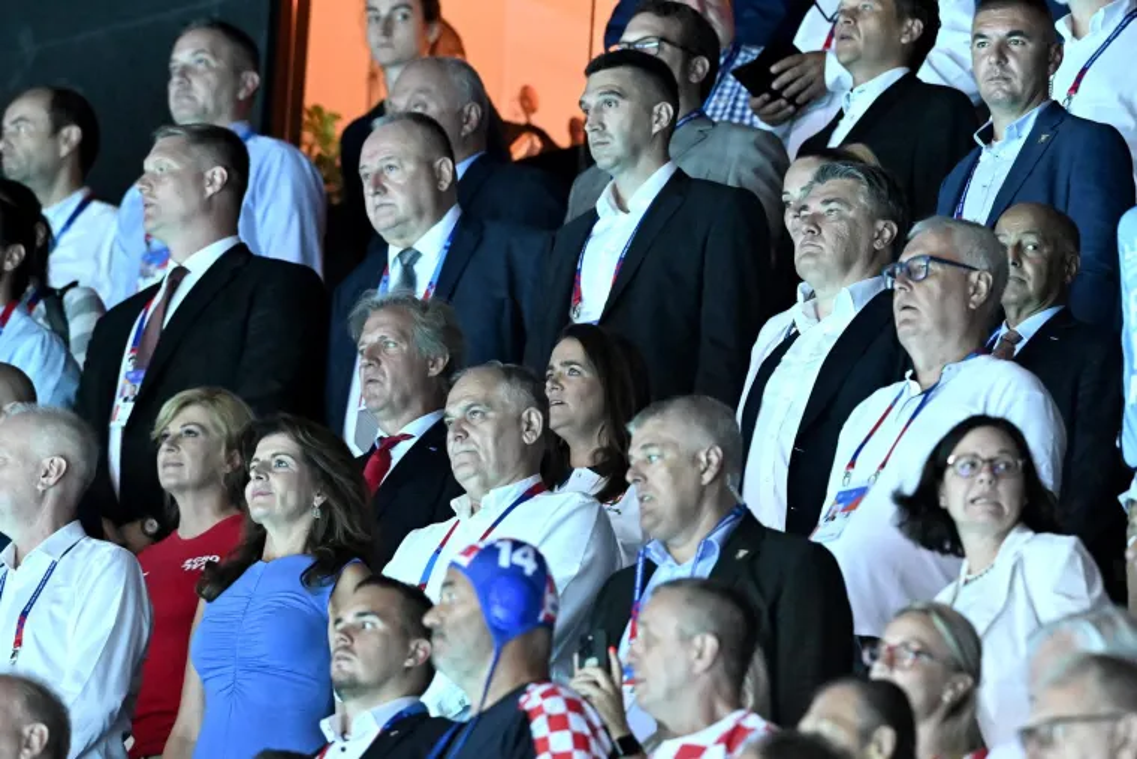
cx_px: 568
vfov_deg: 3.4
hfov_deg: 5.2
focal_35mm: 400
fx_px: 12635
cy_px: 380
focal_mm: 400
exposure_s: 1/160
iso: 6400
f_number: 4
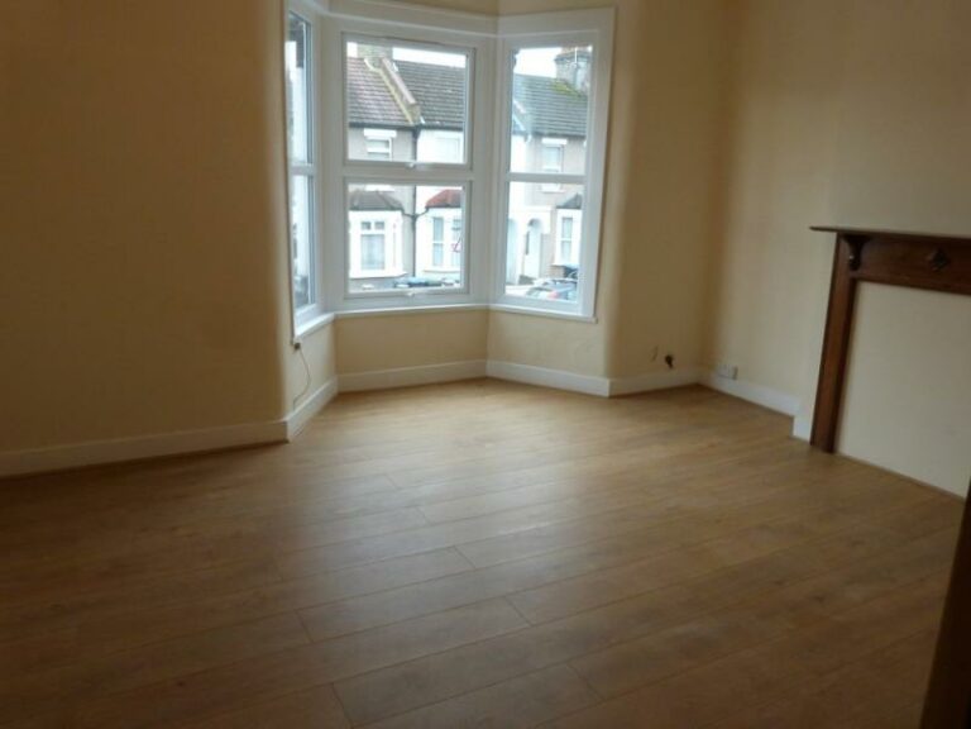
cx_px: 486
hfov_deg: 69.4
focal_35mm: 25
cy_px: 364
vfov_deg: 54.9
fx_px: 701
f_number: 2.8
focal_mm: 4.5
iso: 250
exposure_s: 1/60
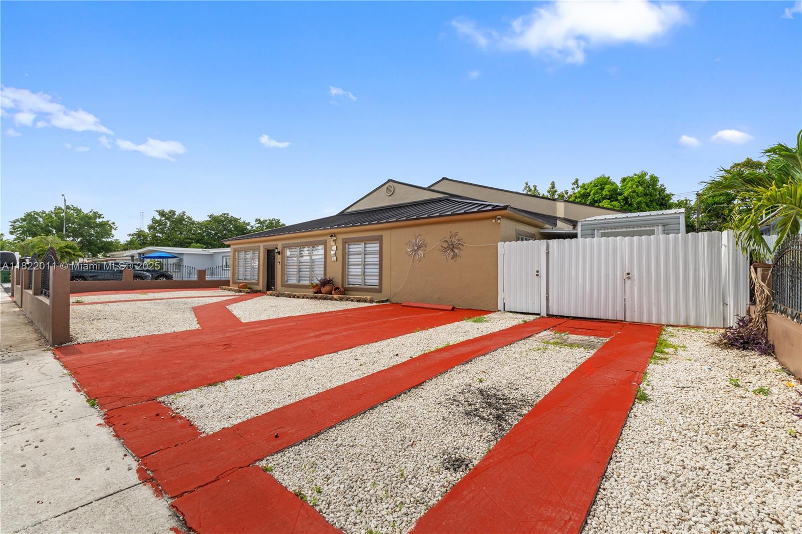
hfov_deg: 100.4
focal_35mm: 15
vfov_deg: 77.3
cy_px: 267
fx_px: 334
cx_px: 401
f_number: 9
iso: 100
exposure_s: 1/160
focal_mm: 10
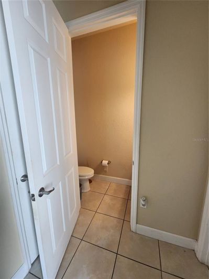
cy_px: 140
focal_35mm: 13
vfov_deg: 106.2
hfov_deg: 89.9
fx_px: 105
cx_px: 104
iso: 250
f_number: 2.2
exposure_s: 1/60
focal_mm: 2.2
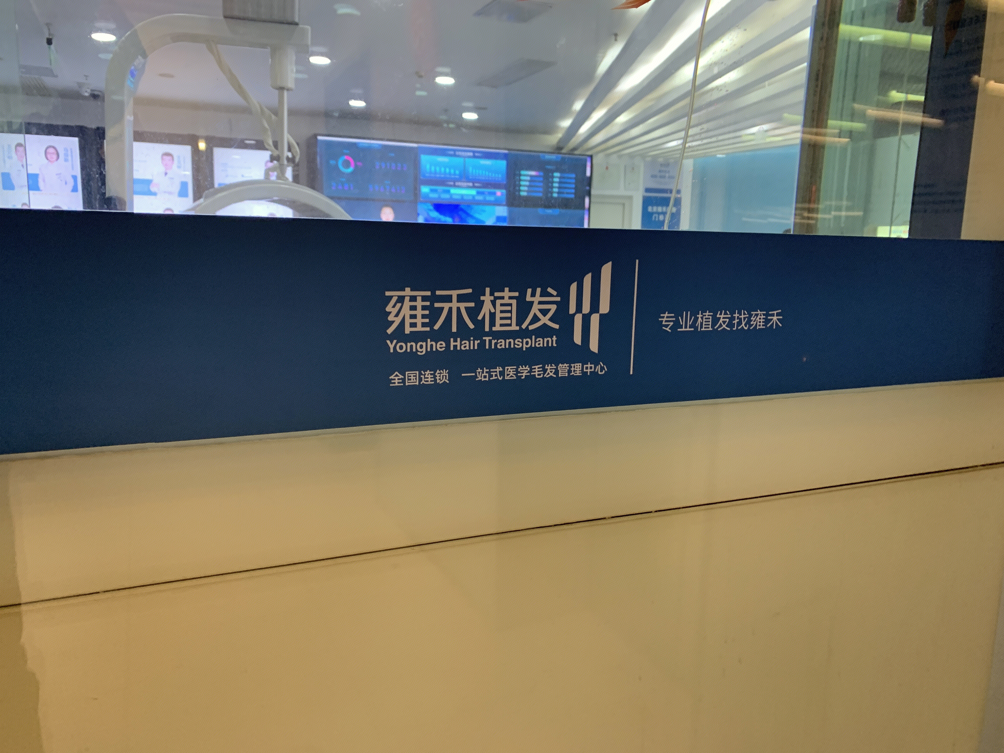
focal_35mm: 26
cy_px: 376
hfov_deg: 67.3
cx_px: 502
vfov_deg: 53.1
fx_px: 754
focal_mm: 4.25
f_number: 1.8
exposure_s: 1/50
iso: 125
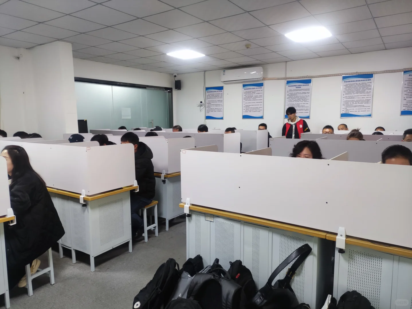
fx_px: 298
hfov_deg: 69.4
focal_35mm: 25
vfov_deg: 54.9
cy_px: 154
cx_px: 206
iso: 378
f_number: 1.89
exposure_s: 1/59.9
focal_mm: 5.43
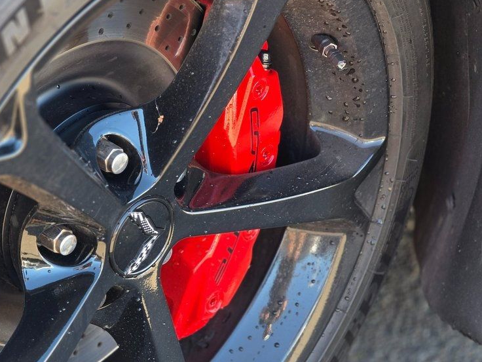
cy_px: 237
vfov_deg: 9.3
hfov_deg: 12.3
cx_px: 168
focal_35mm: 160
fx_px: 2228
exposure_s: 1/120
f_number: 3.4
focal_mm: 18.6
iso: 200
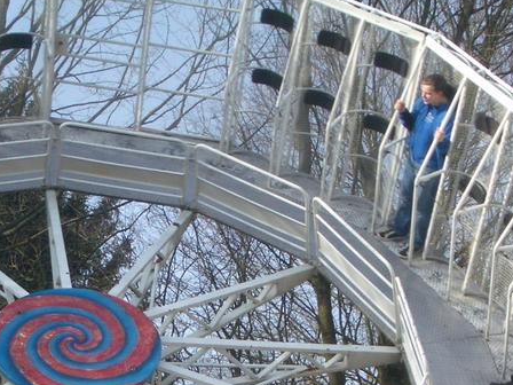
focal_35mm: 112
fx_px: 1660
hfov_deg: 17.5
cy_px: 379
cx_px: 143
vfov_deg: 13.1
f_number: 5
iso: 100
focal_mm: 8.2
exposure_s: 1/320
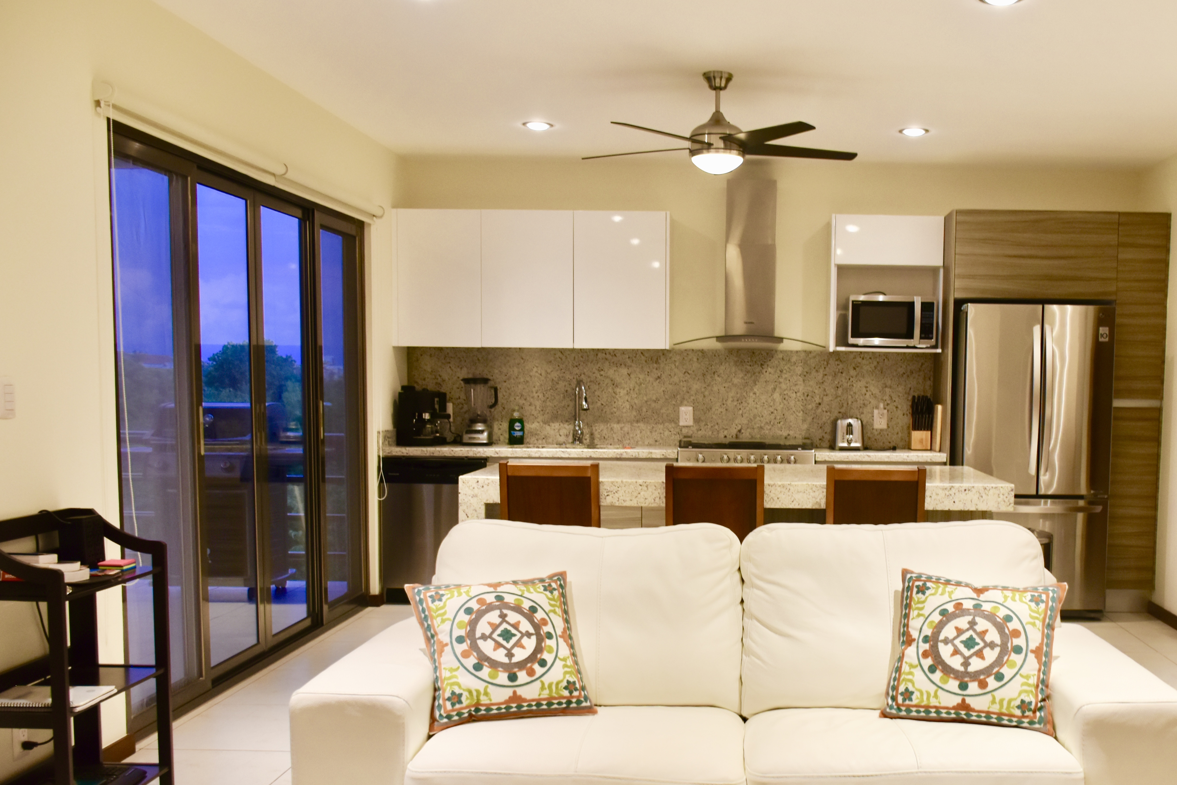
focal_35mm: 36
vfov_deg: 36.7
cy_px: 485
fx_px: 1177
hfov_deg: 52.3
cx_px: 762
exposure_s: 1/60
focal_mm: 18
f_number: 4
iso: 450
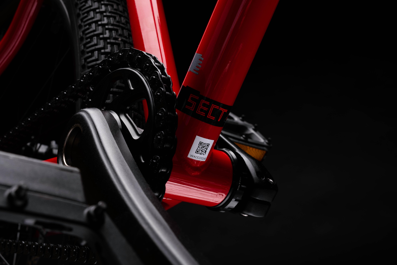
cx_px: 198
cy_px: 132
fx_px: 529
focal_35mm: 48
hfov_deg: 41.1
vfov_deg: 28.1
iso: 160
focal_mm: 32.1
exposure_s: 1/125
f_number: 13
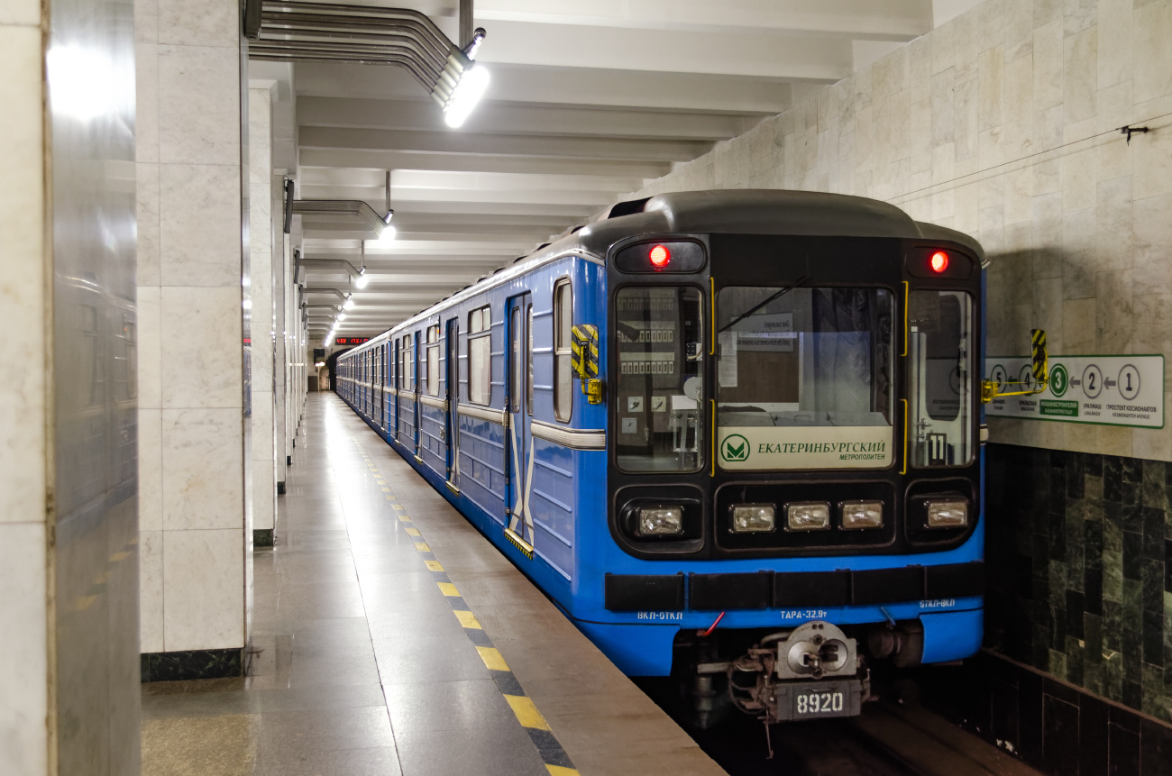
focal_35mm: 39
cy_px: 388
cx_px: 586
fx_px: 1267
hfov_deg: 49.6
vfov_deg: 34.1
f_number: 4.8
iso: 400
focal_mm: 26
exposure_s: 1/60
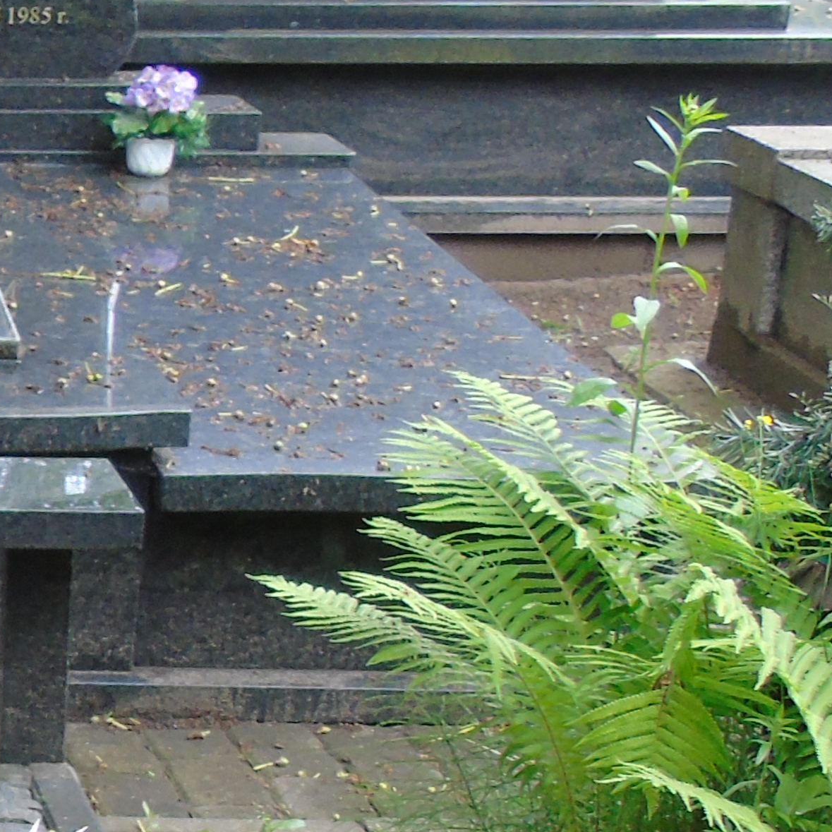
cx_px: -706
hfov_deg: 13.7
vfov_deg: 15.2
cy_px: 863
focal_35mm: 112
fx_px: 3046
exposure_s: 1/50
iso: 100
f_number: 3.6
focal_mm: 5.2
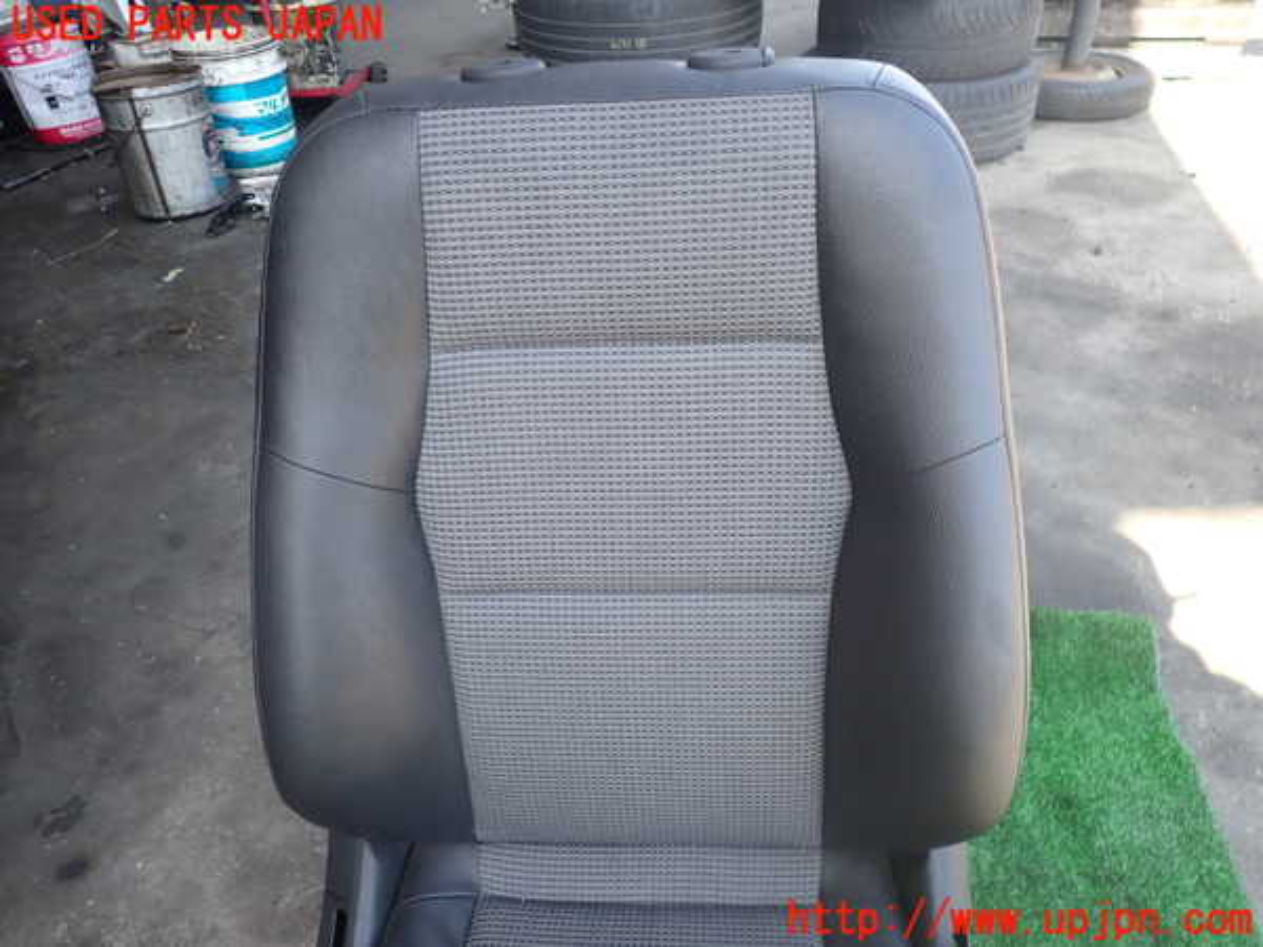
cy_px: 474
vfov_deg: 54.9
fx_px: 912
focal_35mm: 25
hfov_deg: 69.4
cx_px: 632
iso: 100
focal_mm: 4.5
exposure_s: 1/160
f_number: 2
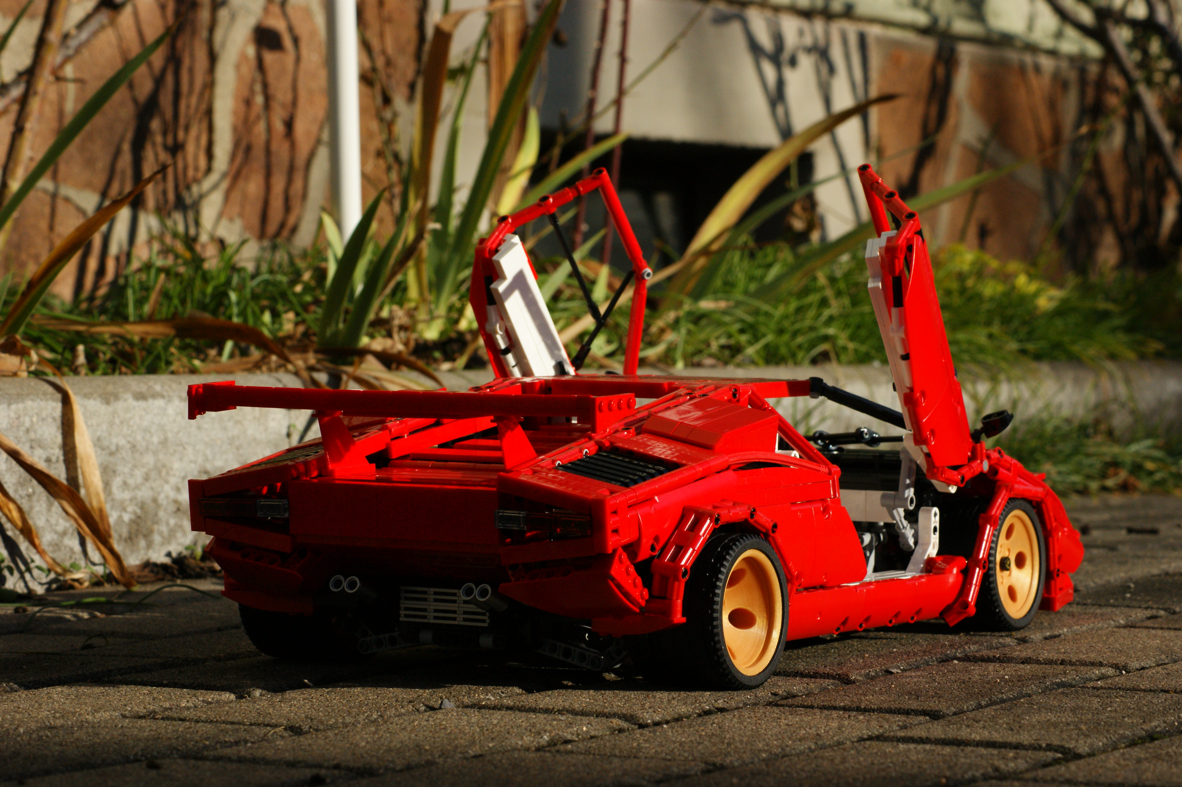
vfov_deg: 13.0
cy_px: 394
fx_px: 3445
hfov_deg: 19.5
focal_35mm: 105
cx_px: 591
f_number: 10
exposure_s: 1/1000
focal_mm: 70
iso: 400
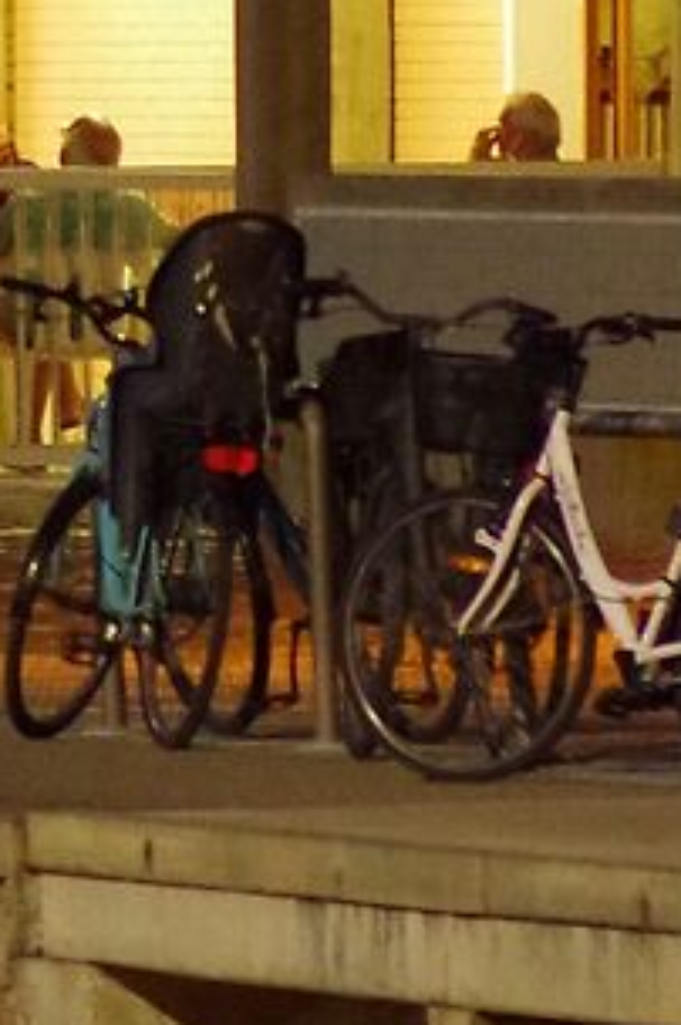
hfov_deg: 1.4
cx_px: -1824
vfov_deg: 2.0
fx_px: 28578
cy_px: -1848
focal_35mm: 1005
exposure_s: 1/50
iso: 3200
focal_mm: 85
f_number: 2.8
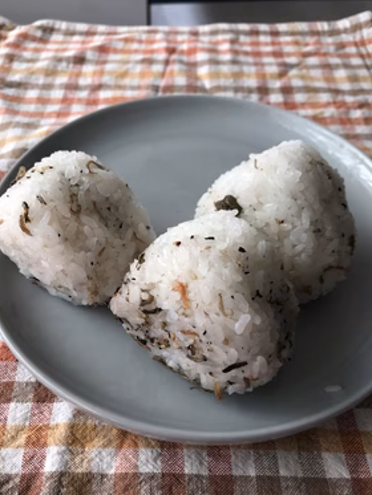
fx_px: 430
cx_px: 175
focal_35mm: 30
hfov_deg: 46.8
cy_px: 257
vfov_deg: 59.9
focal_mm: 4
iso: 20
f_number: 1.8
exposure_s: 1/30
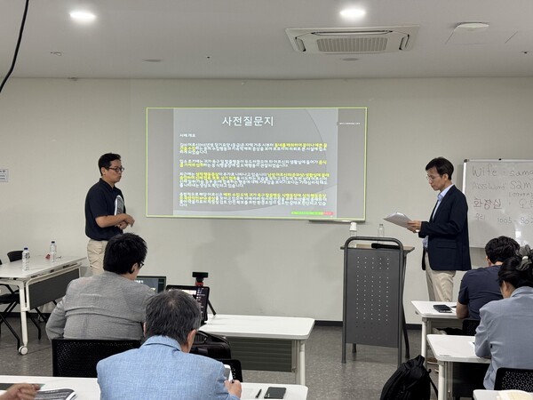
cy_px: 200
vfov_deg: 30.3
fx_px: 739
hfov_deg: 39.7
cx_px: 266
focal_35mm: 48
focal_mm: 6.76
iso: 160
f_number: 1.78
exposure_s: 1/60
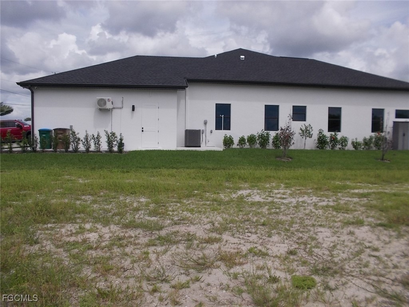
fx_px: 343
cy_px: 154
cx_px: 204
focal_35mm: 29
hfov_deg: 61.7
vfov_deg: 48.2
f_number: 3.3
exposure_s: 1/1499
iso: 80
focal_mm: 4.1
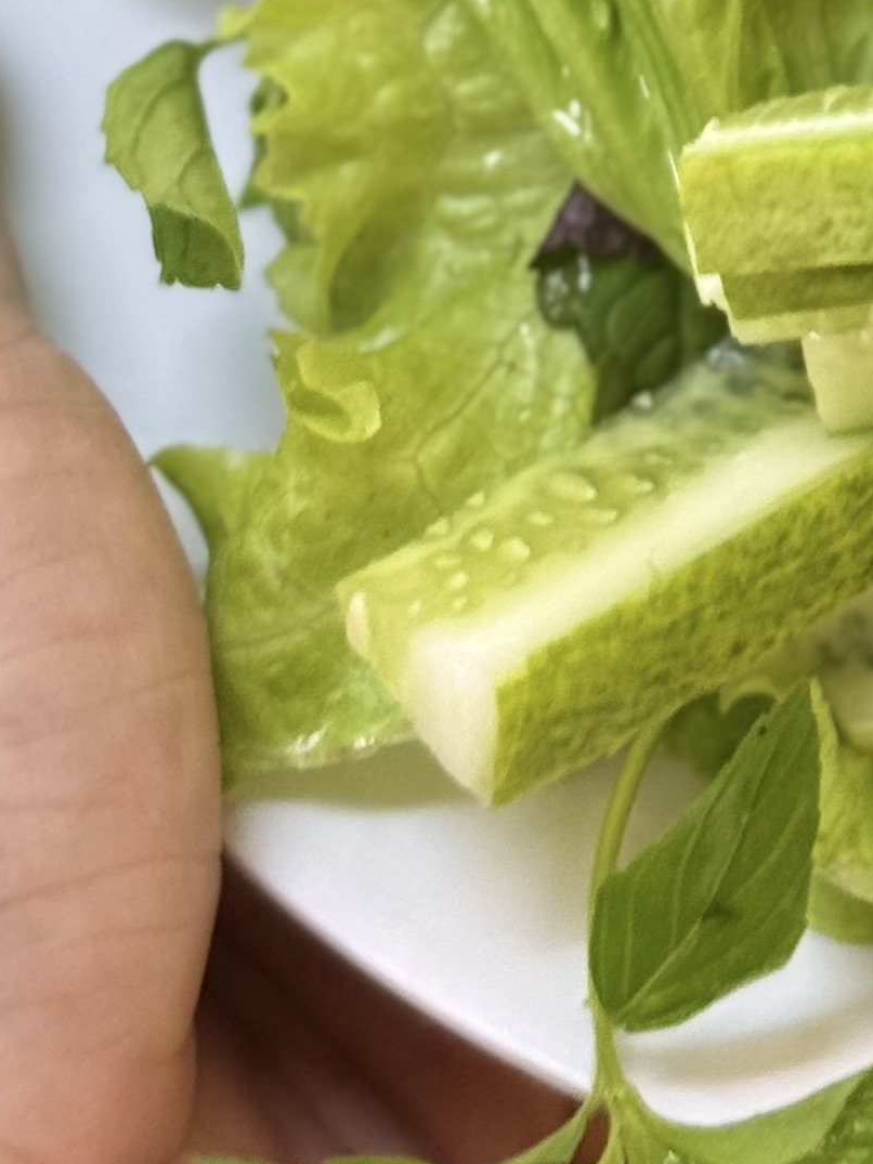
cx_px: 1457
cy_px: -578
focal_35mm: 180
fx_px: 6054
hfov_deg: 8.0
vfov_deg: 10.6
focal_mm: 6.76
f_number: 1.78
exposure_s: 1/50
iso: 160
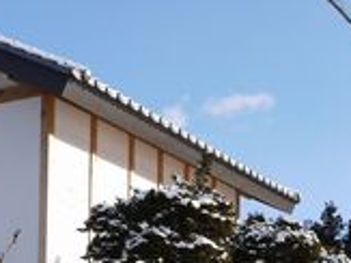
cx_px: 56
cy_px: 317
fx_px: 993
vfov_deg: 14.6
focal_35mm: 98
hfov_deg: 19.8
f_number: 8
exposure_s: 1/200
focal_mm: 20
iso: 100
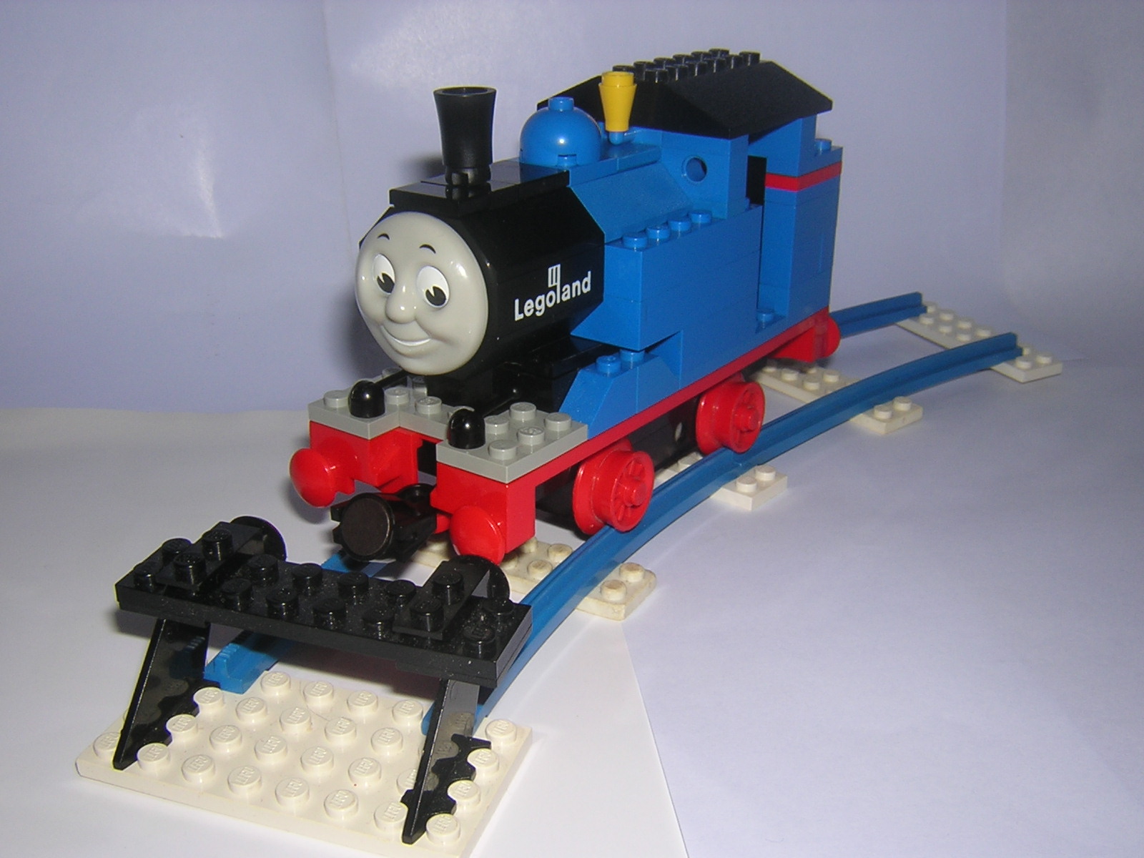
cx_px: 572
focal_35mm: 36
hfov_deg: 51.4
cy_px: 429
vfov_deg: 39.7
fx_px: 1190
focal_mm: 4.7
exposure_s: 1/60.1
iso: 100
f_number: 5.2
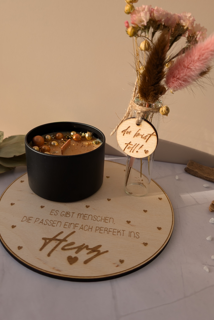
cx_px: 101
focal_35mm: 28
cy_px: 144
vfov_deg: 65.3
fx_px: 250
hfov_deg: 46.4
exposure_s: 1/492
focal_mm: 6.9
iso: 20
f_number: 1.68
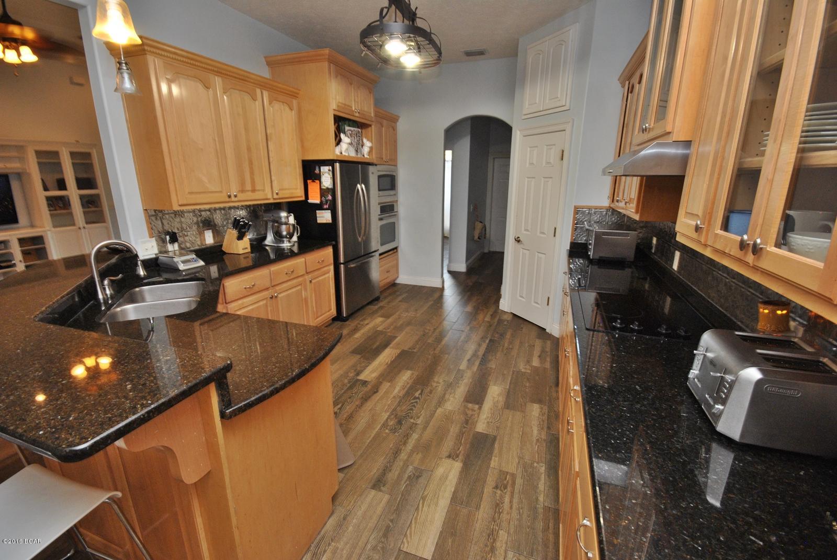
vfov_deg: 77.5
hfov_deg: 100.3
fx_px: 349
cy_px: 280
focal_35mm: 15
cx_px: 418
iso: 400
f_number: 9
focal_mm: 10
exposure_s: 1/10
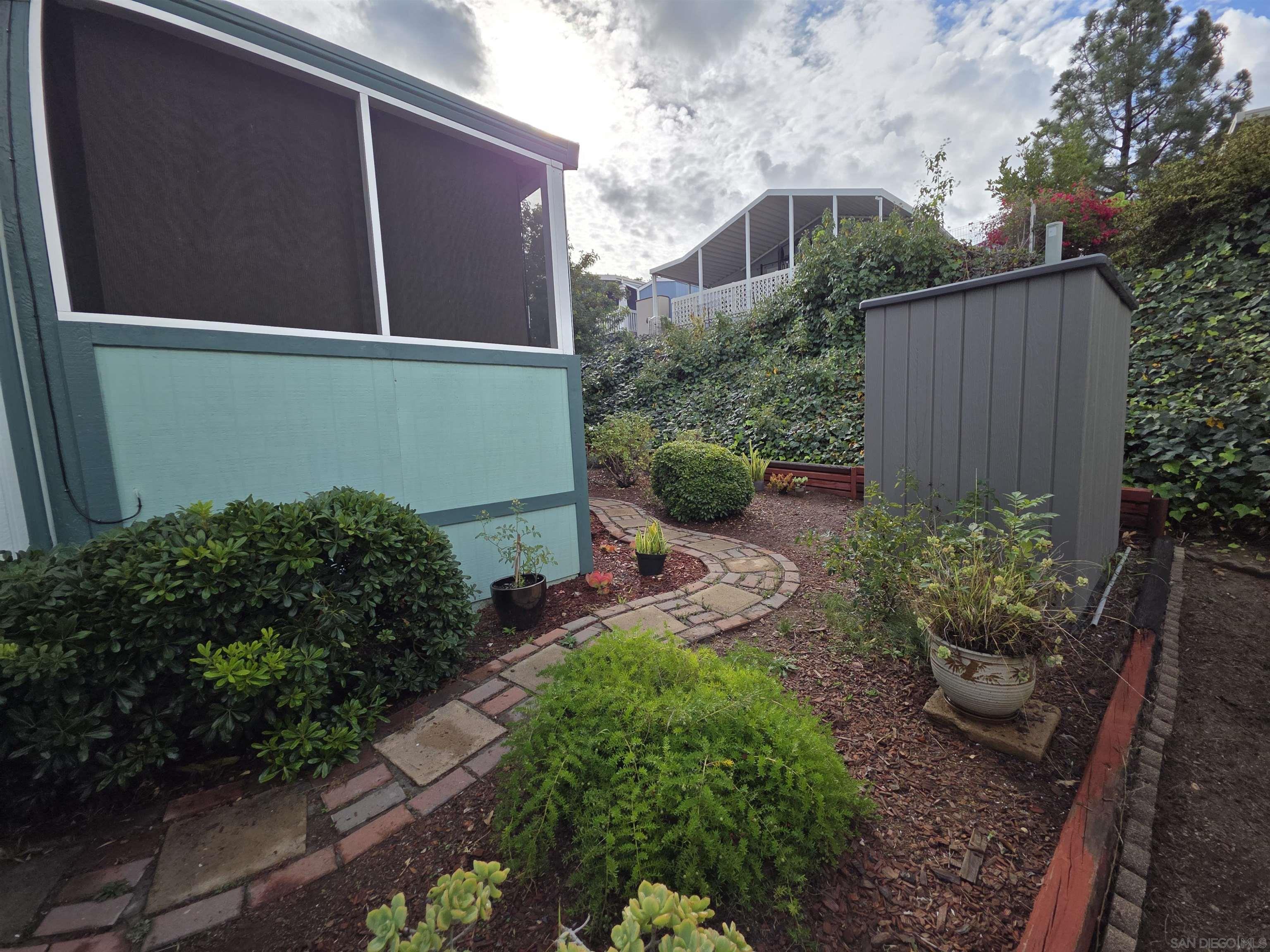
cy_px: 476
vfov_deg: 89.9
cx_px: 635
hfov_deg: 106.2
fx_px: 477
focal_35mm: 13
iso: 40
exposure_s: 1/1433
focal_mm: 2.2
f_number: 1.9
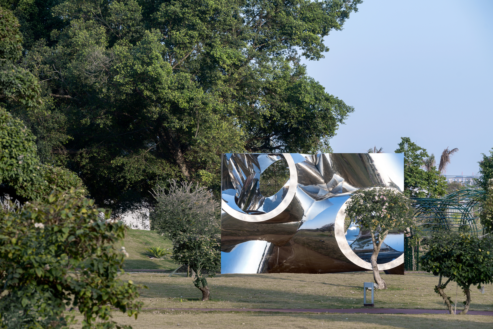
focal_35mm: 135
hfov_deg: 15.2
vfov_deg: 10.2
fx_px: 1849
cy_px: 164
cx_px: 246
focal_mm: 135
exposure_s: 1/80
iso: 100
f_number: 8
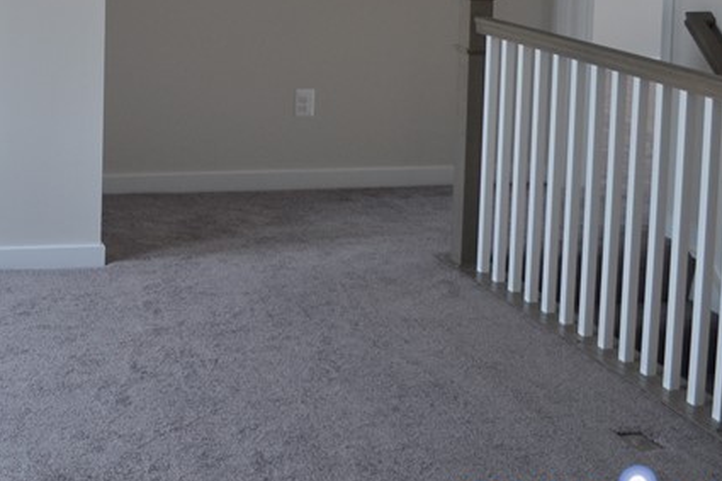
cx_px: -100
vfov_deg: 18.9
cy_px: -58
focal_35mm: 69
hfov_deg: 26.6
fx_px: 1383
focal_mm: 18
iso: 400
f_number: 4
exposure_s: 1/60
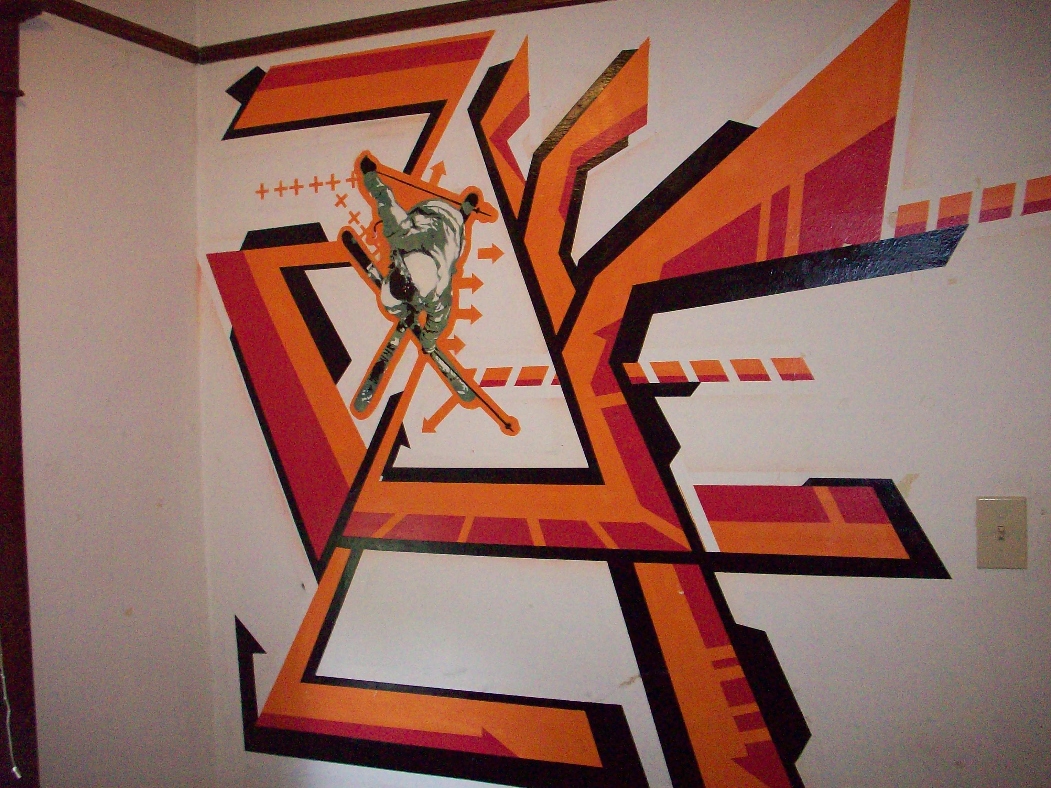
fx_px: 1123
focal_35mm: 37
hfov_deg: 50.1
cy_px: 394
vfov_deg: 38.7
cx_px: 526
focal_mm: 6.2
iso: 400
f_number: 2.8
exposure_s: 1/128
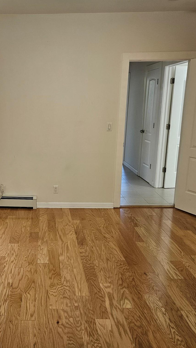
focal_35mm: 34
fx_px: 314
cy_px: 172
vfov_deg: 58.0
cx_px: 43
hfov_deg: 33.8
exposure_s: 1/120
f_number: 1.8
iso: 200
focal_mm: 5.4
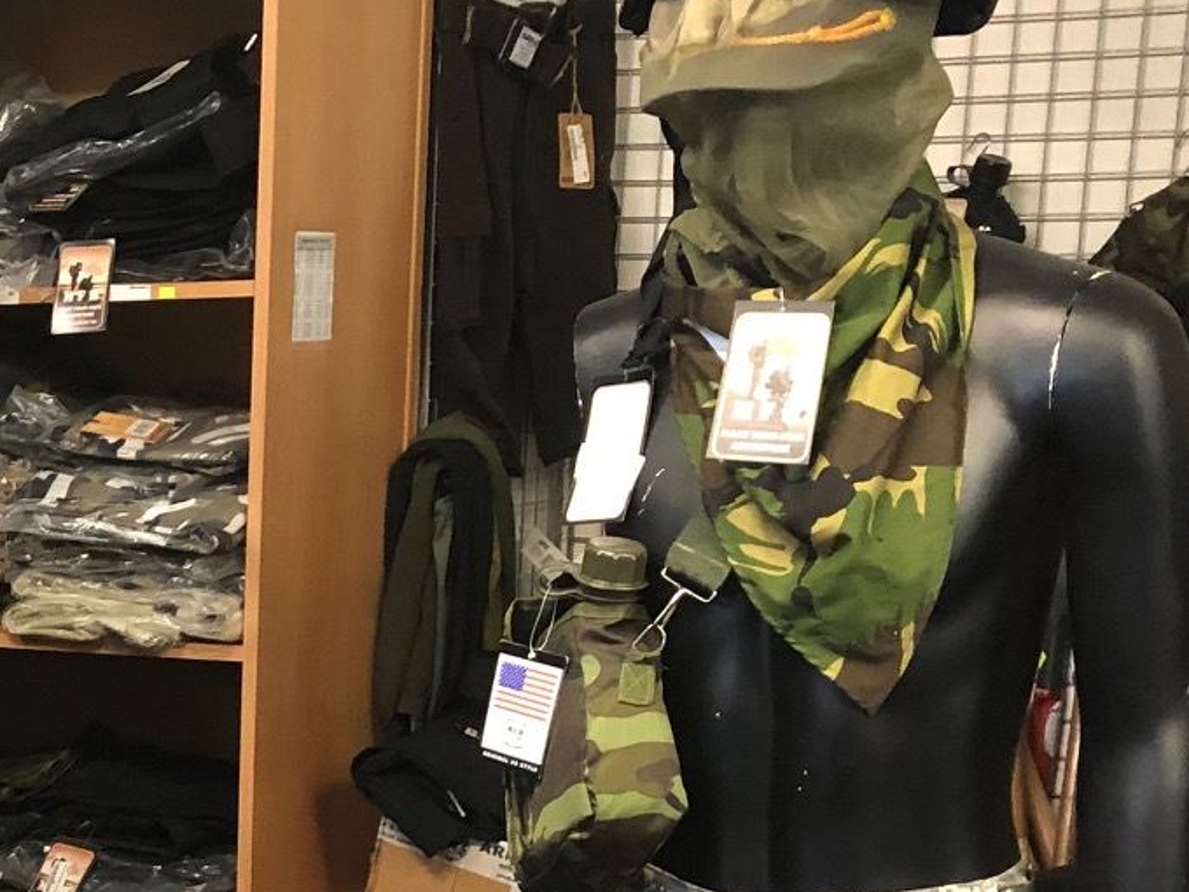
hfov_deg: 21.8
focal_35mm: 83
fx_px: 2851
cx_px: -254
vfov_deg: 17.5
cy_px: 836
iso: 100
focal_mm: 3.99
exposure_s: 1/13
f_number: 1.8
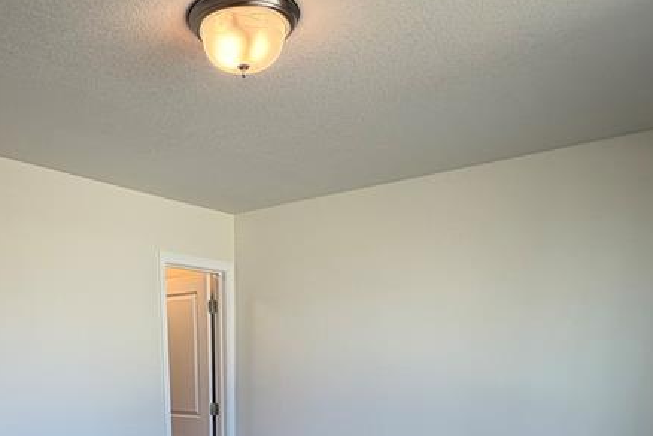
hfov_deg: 54.9
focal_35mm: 34
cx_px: 233
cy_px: 555
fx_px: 617
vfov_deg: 31.0
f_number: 2.2
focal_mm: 2.22
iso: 100
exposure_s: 1/120
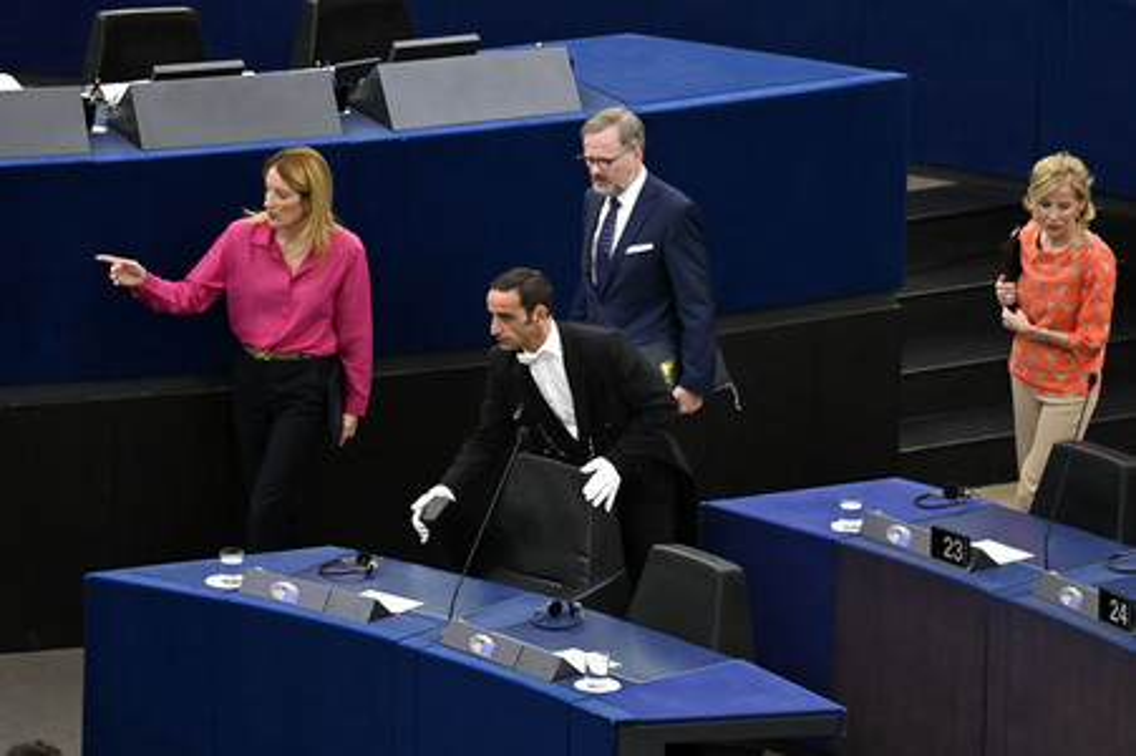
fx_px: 6306
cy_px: 378
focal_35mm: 200
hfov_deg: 10.3
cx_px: 568
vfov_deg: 6.9
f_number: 2.8
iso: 2500
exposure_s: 1/800
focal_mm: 200
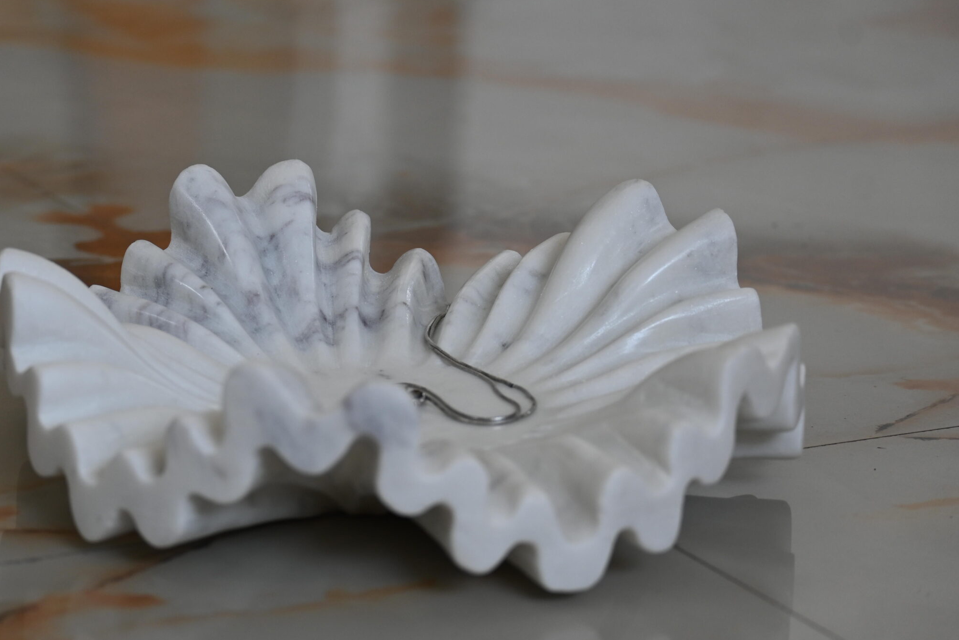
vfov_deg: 8.8
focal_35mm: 156
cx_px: 352
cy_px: 330
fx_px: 4147
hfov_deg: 13.2
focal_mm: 81
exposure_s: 1/40
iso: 250
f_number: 5
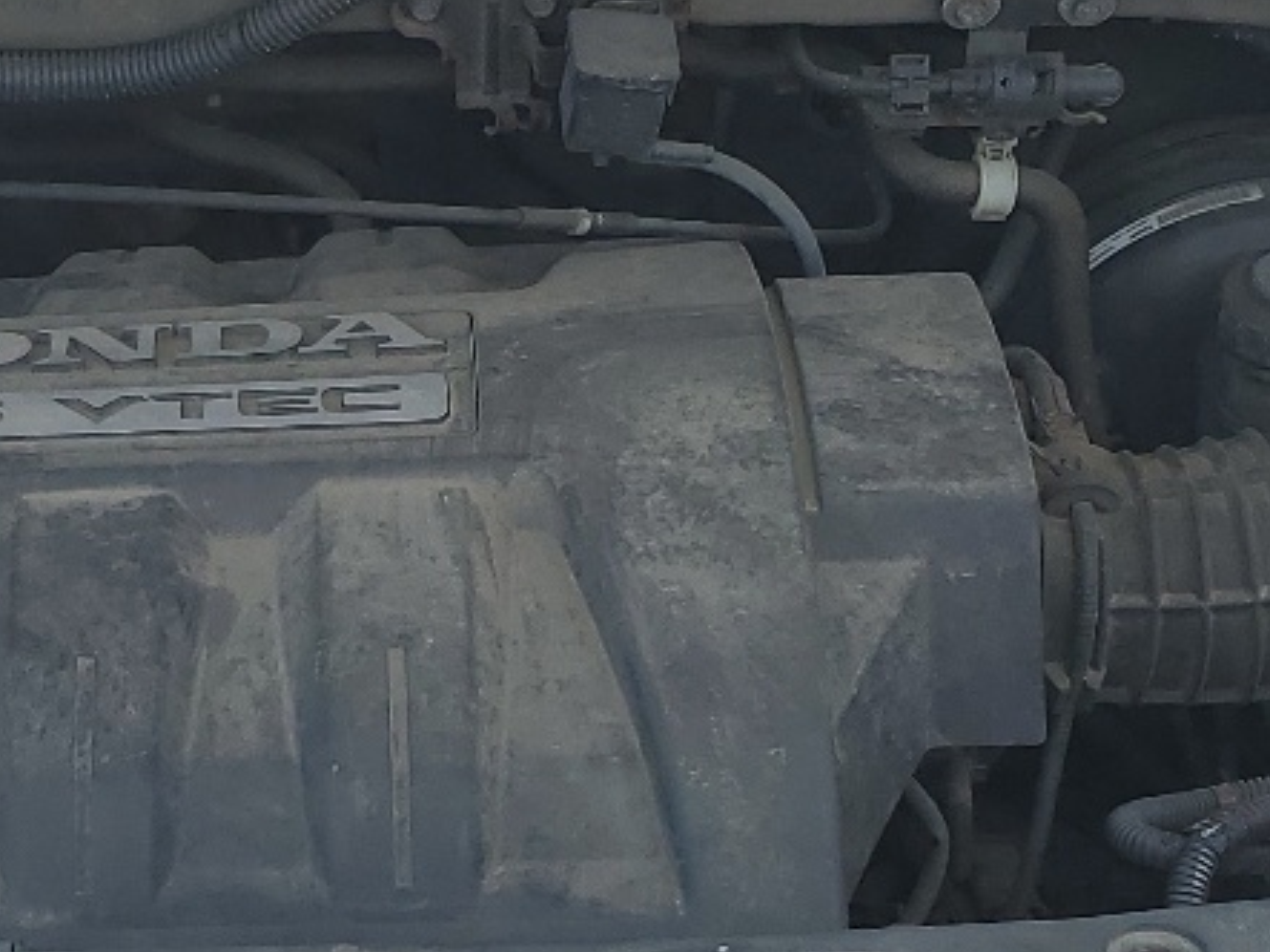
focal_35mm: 94
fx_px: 3448
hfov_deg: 20.8
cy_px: 748
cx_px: 381
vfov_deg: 15.6
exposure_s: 1/1111
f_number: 1.5
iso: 50
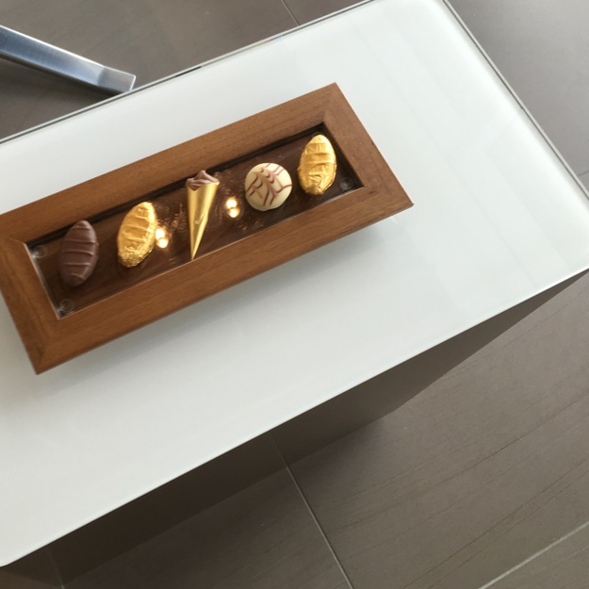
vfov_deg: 40.0
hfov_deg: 39.6
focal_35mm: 42
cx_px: 205
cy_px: 261
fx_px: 809
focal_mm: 4.15
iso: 32
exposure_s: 1/100
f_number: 2.2
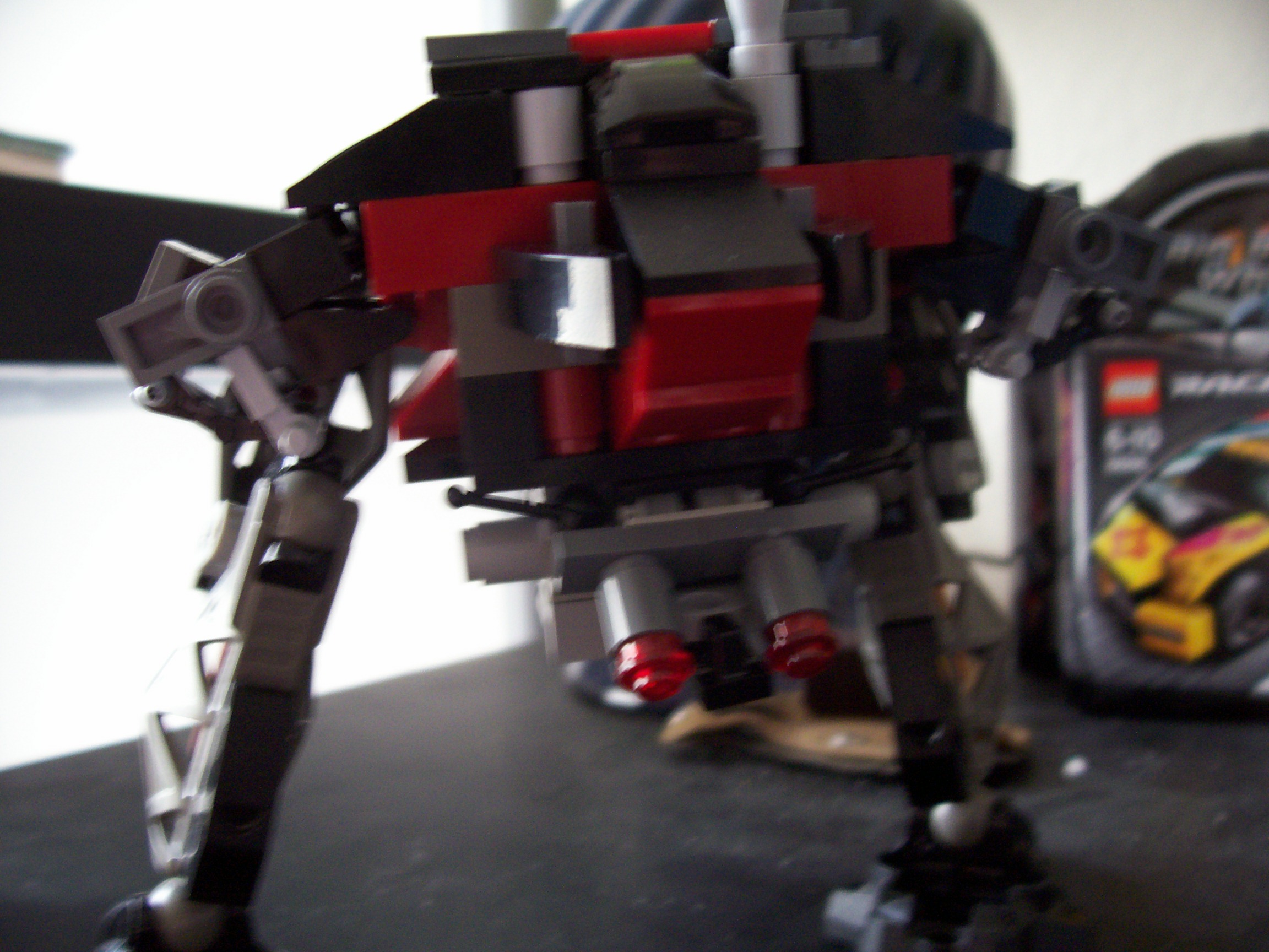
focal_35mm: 34
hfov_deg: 54.0
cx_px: 634
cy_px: 476
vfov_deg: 41.8
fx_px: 1246
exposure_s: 1/8
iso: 160
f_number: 2.7
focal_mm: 5.6
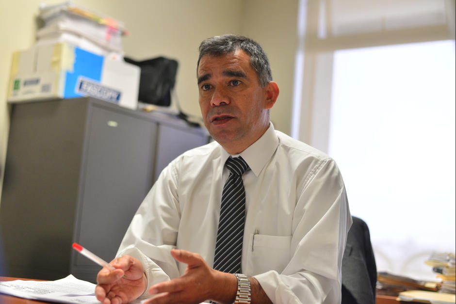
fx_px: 633
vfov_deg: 27.0
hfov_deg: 39.6
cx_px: 228
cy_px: 152
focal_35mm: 50
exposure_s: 1/200
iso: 1250
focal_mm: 50
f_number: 2.8
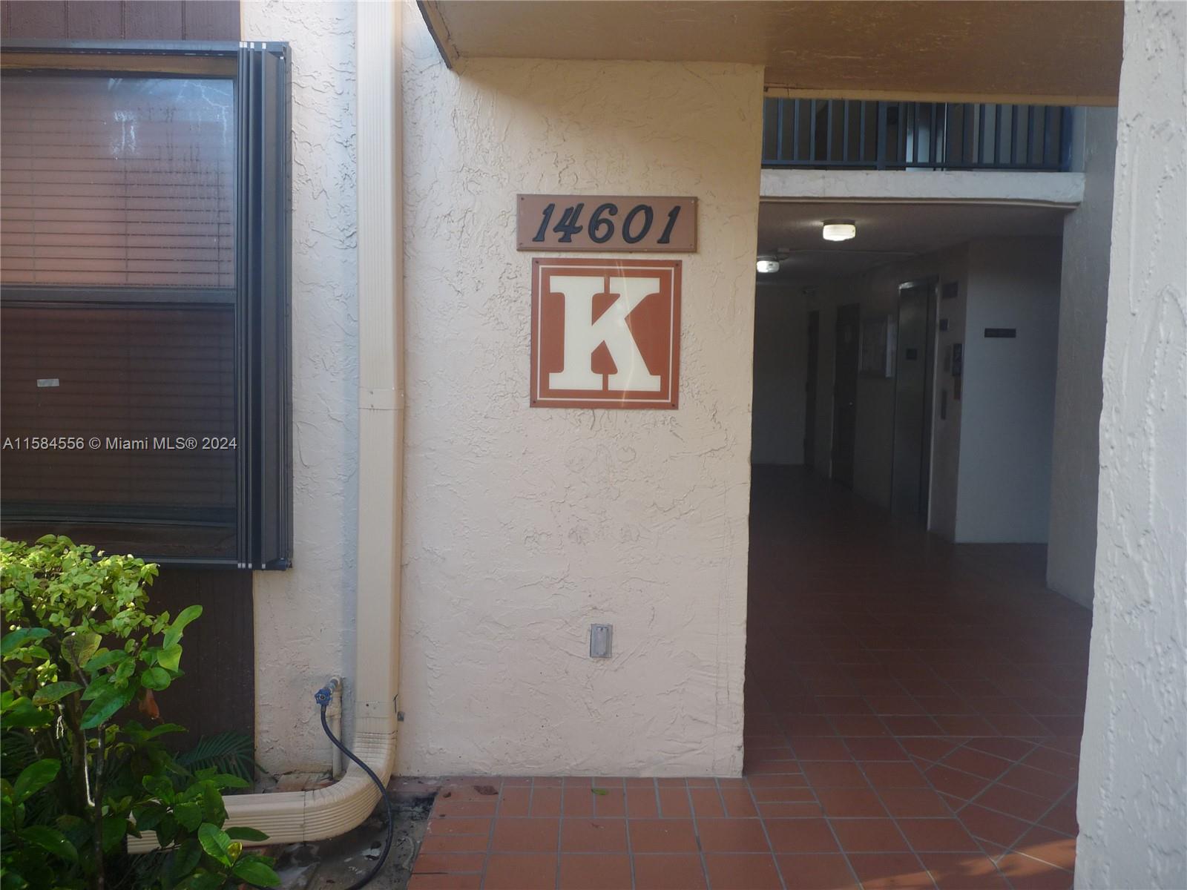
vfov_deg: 51.4
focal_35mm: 27
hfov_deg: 65.3
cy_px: 445
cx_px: 594
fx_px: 926
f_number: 2.8
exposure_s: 1/60
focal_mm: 4.8
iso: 100
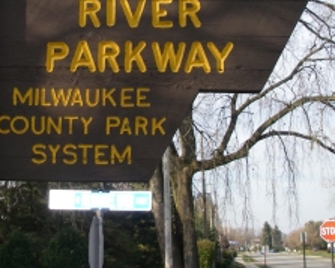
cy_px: 63
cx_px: 89
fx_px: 792
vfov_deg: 19.0
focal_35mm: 80
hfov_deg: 23.7
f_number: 3.3
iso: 64
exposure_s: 1/320
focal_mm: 6.3
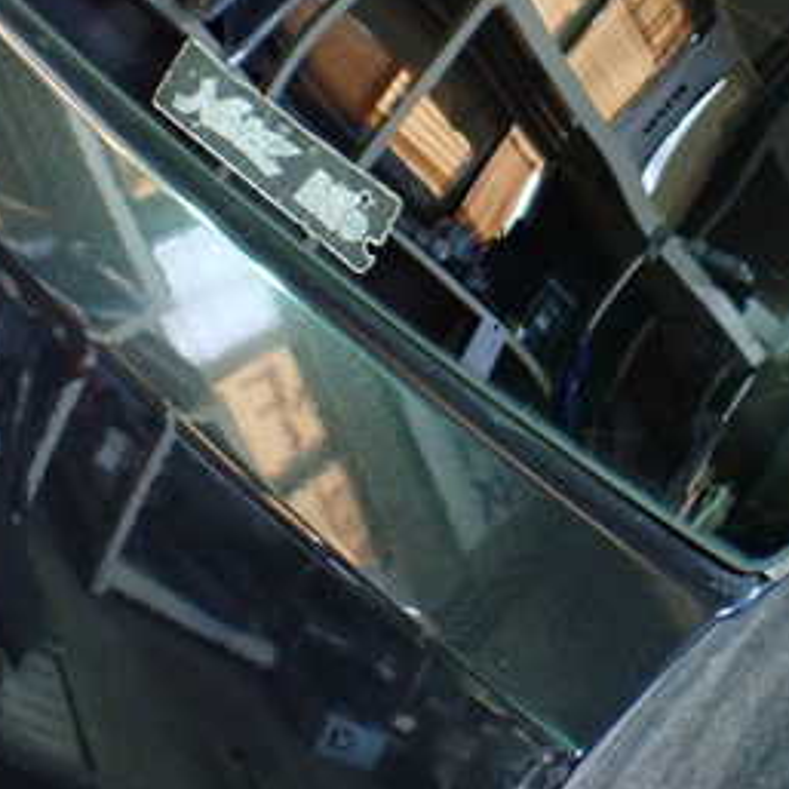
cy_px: 160
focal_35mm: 62
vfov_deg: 27.2
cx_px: 728
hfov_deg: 26.7
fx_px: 1599
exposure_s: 1/50
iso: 800
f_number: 2.3
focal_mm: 5.4
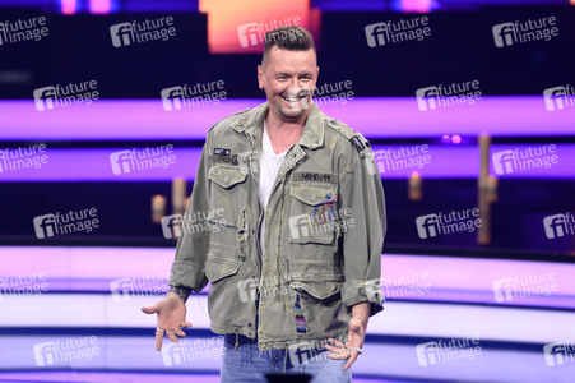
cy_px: 192
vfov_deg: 2.9
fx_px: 7661
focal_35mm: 480
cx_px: 288
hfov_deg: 4.3
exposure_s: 1/200
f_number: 5.6
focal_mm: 480
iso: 5000
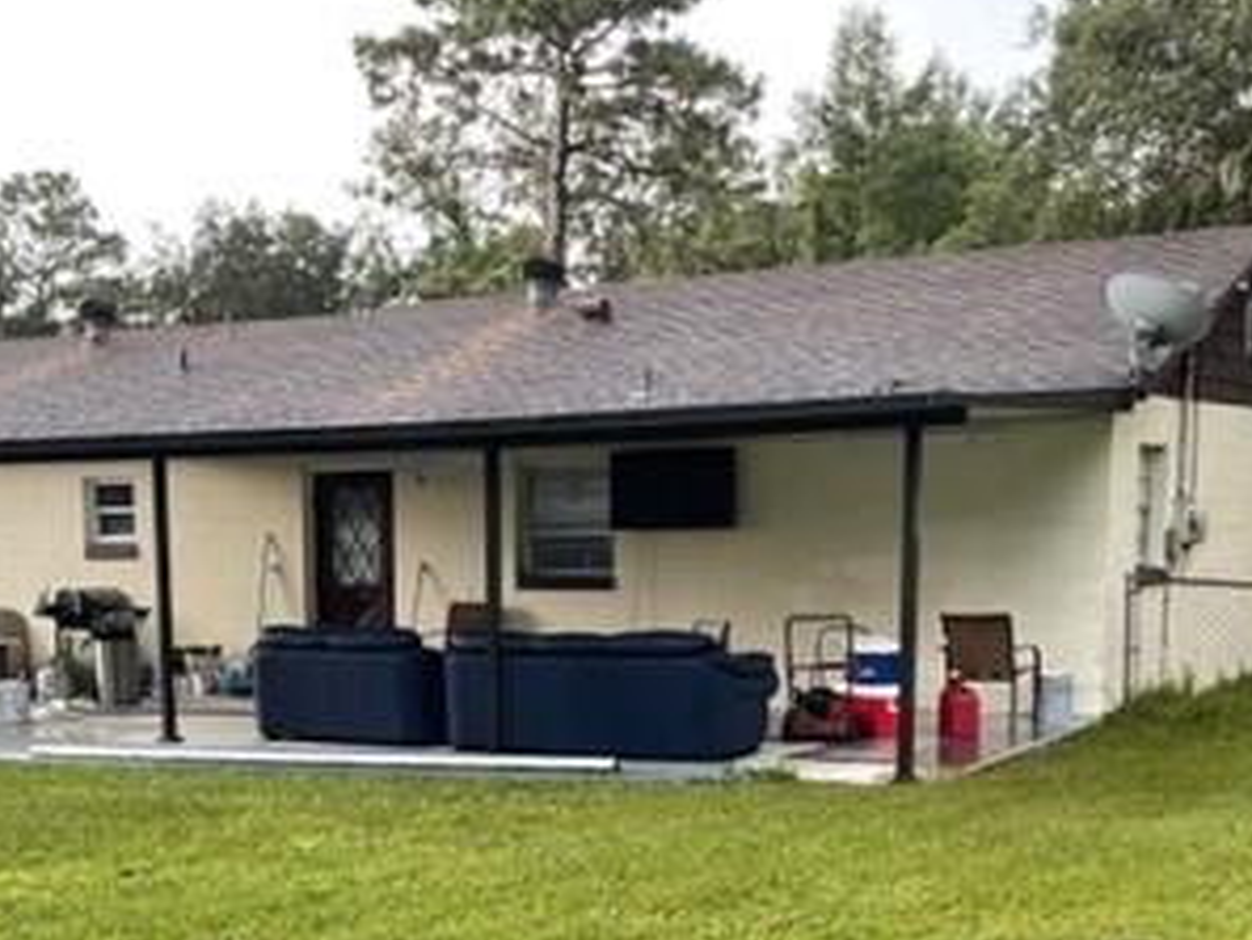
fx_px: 2026
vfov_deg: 25.3
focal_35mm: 56
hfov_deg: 33.8
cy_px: 847
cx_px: 354
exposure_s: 1/121
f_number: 1.6
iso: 64
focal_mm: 5.1
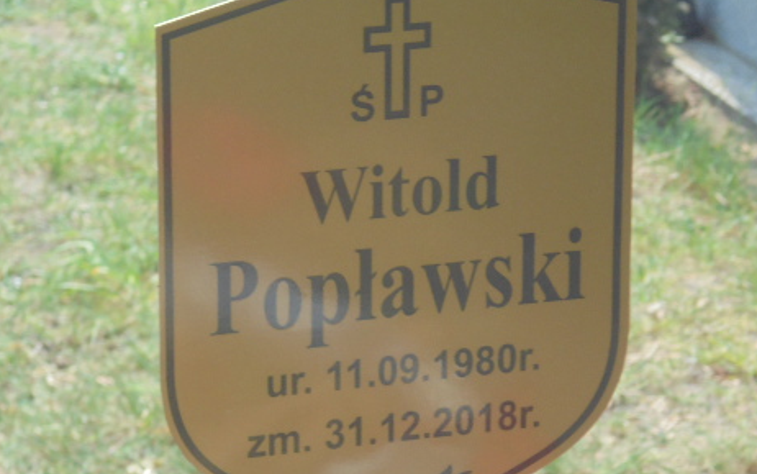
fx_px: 4726
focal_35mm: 229
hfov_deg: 9.2
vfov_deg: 5.7
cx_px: 362
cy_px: 279
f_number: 6.5
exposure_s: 1/125
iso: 200
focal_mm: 27.6
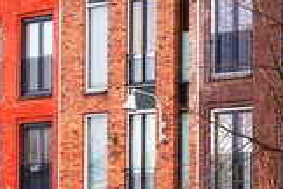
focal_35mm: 235
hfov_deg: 8.7
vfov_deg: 5.8
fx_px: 1847
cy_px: 204
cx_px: -28
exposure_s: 30
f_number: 8
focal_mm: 38
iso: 100
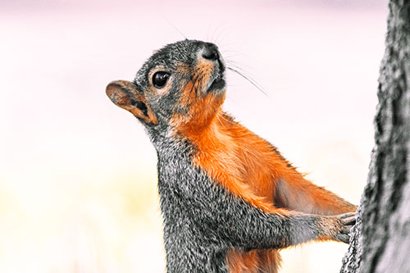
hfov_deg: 1.7
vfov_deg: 1.1
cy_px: 136
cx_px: 205
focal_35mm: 1200
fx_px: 13661
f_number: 13
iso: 5000
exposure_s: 1/1250
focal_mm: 1200
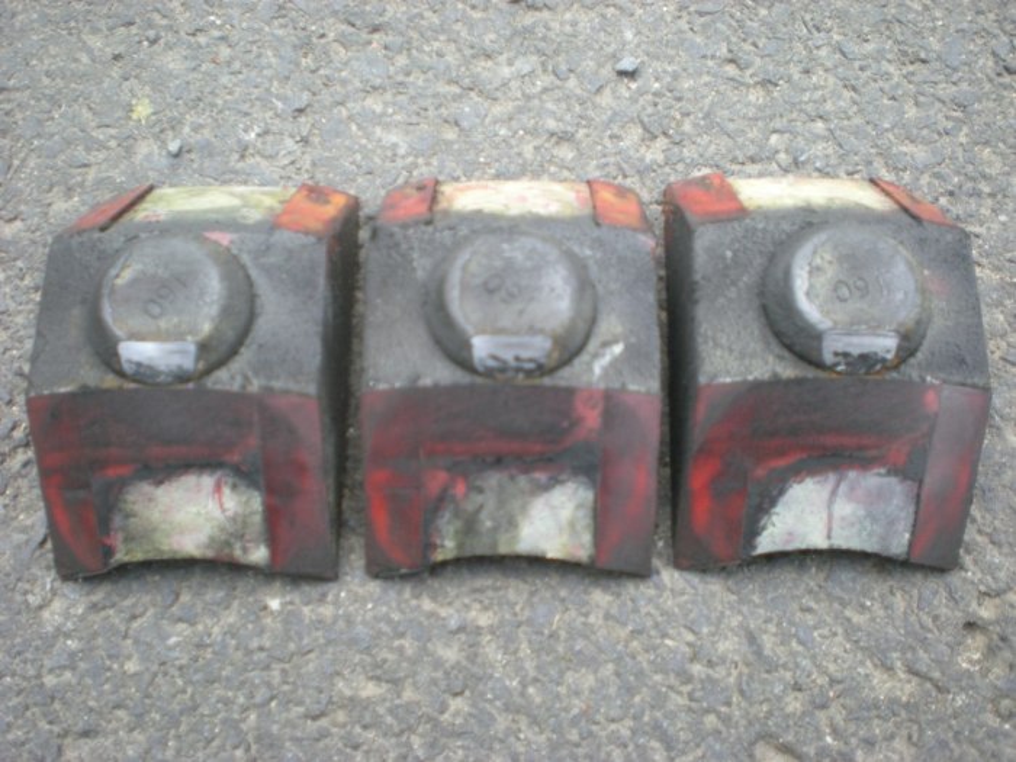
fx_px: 1115
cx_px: 508
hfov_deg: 49.0
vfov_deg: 37.7
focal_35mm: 38
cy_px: 381
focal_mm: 6.3
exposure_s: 1/102
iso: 50
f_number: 3.1
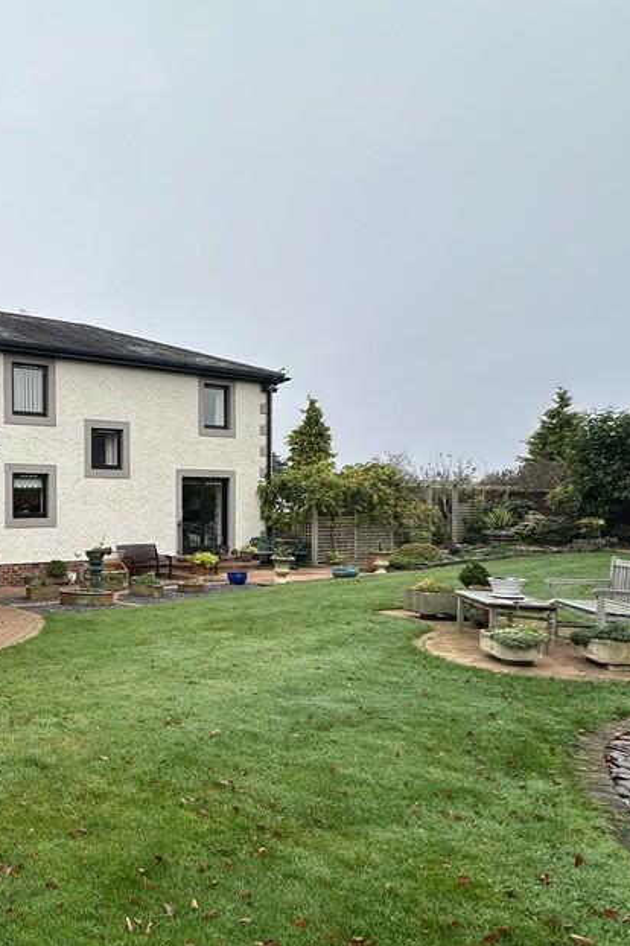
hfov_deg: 43.4
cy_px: 536
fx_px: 630
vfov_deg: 73.4
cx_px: -35
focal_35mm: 24
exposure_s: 1/265
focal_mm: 2.22
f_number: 2.2
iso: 40
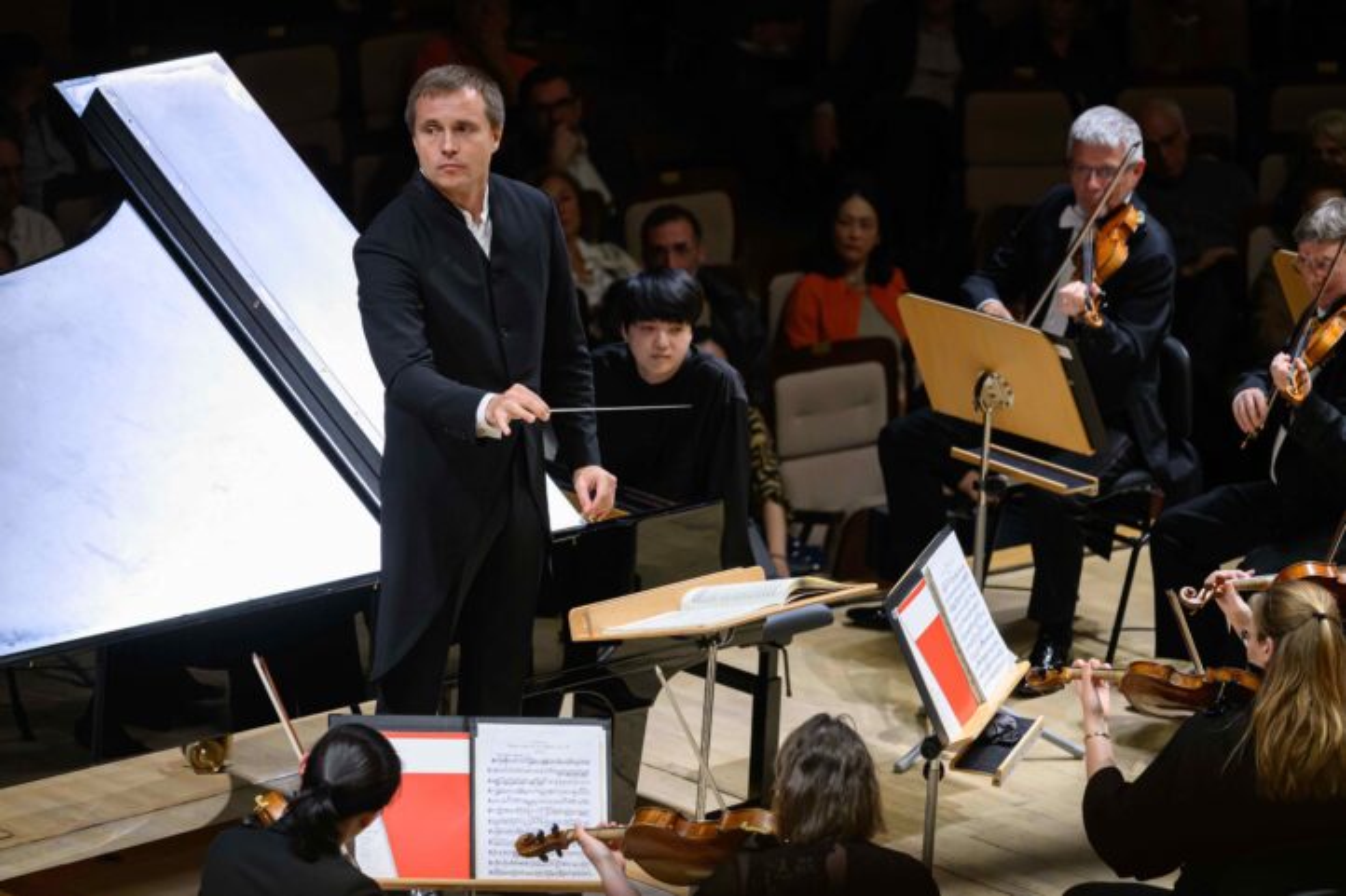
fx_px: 8597
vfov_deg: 6.0
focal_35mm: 230
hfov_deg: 9.0
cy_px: 448
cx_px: 673
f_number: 5
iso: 5000
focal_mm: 230
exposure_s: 1/250
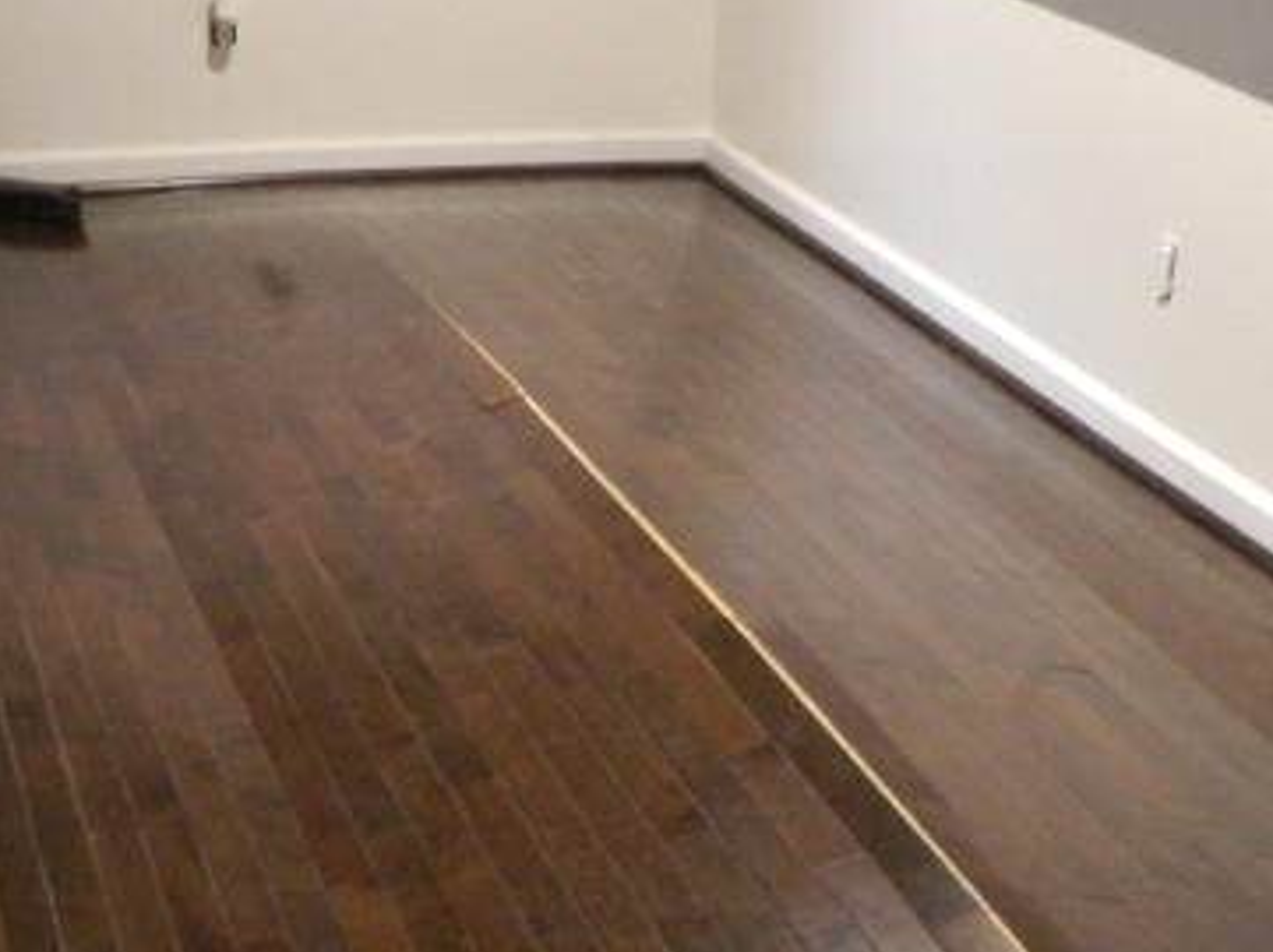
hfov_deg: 27.4
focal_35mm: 71
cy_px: 924
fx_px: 2608
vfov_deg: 20.1
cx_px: 607
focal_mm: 4.5
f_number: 3.1
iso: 400
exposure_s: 1/13
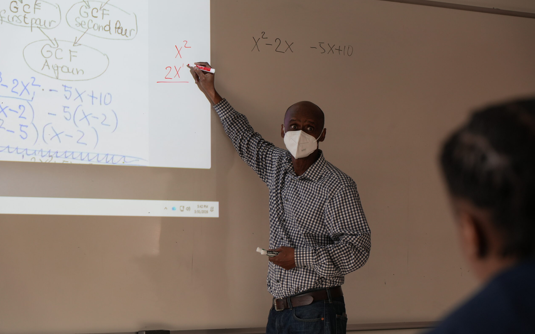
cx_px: 268
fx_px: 1509
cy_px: 160
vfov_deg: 12.6
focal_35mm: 104
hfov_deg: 20.1
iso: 400
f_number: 4
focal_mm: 67
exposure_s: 1/125
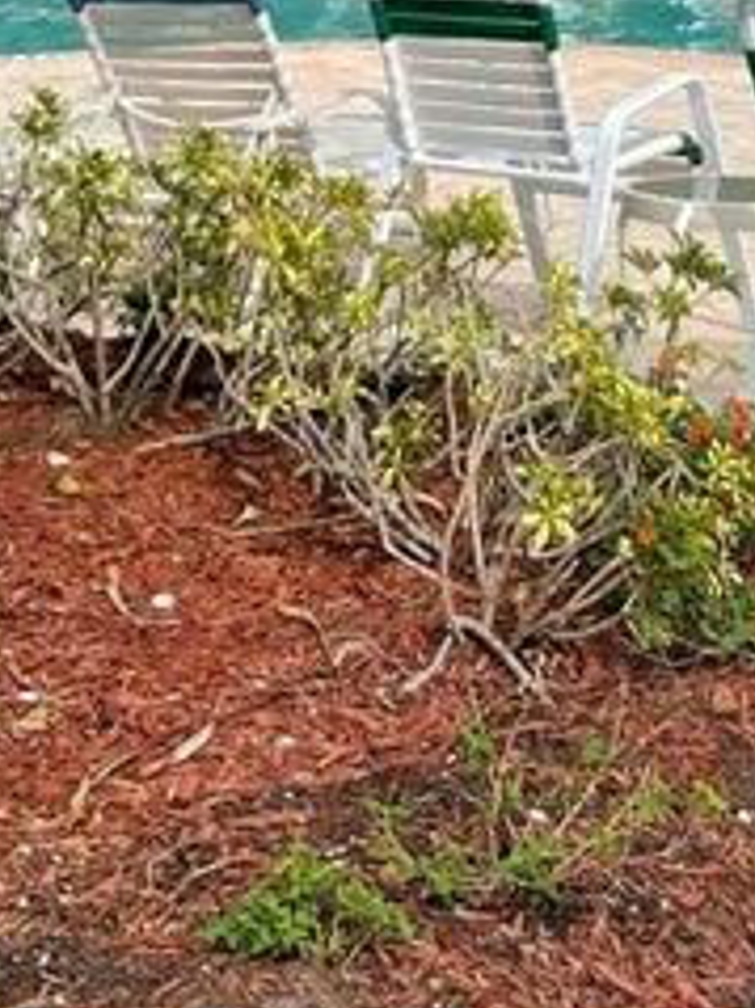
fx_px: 3114
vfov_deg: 16.4
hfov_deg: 13.8
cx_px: 316
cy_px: -616
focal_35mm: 107
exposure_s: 1/3663
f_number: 1.6
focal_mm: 5.1
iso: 32
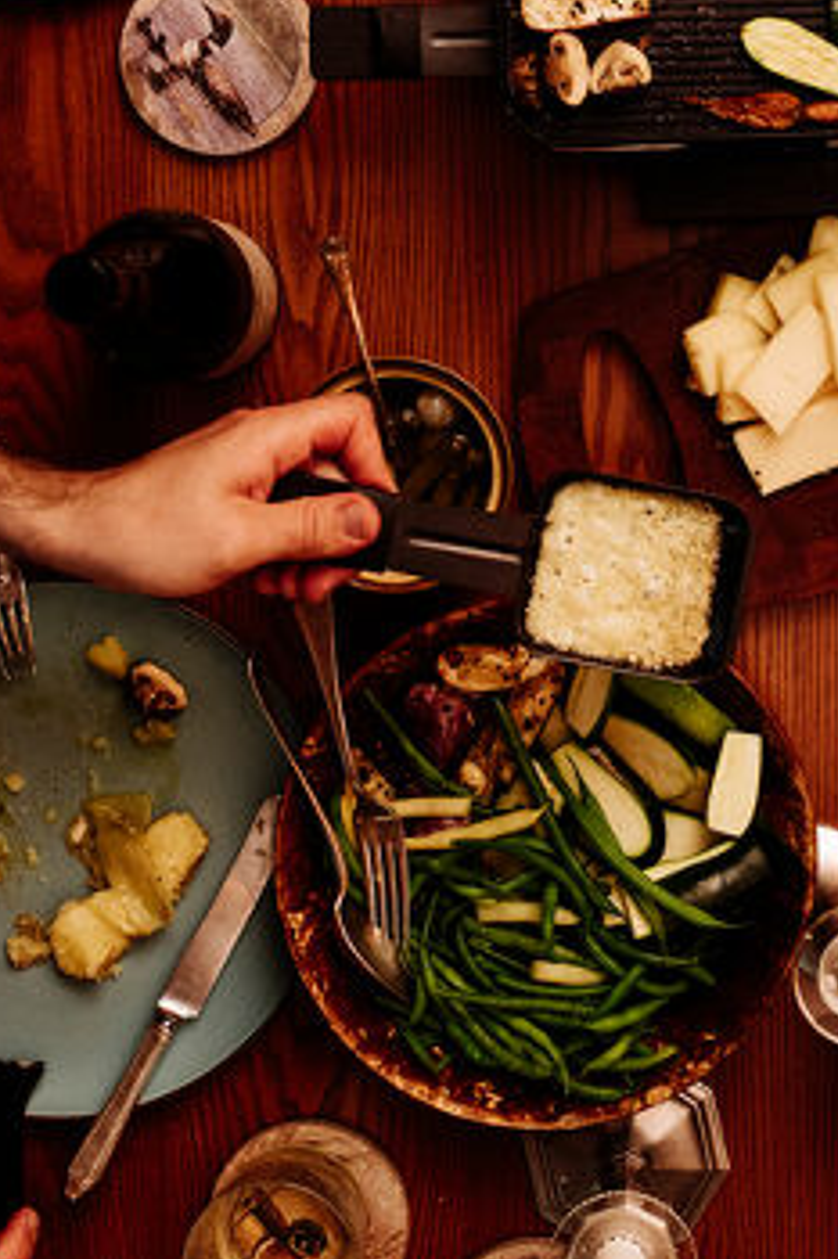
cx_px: 707
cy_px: 306
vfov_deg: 25.1
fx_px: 2796
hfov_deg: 16.9
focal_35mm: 80
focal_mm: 35
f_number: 4
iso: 1250
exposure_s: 1/125
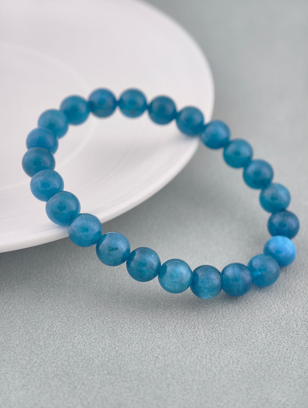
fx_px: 1006
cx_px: 154
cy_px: 204
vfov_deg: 23.0
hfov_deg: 17.4
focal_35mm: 85
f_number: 2.67
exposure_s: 1/160
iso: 125
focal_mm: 22.48
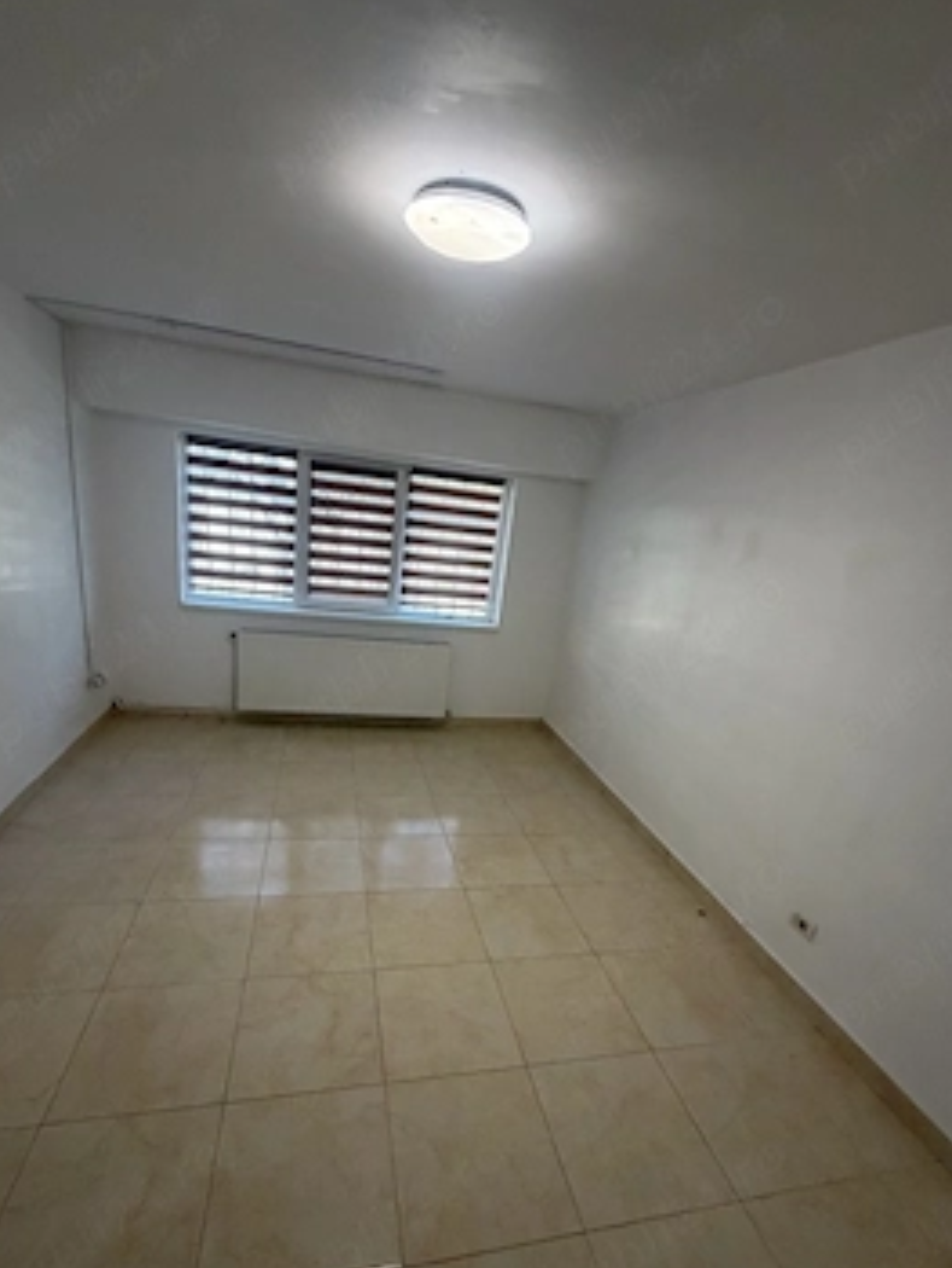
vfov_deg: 94.1
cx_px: 460
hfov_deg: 78.1
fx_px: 586
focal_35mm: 16
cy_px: 706
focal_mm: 2.22
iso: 320
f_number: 2.2
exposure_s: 1/121
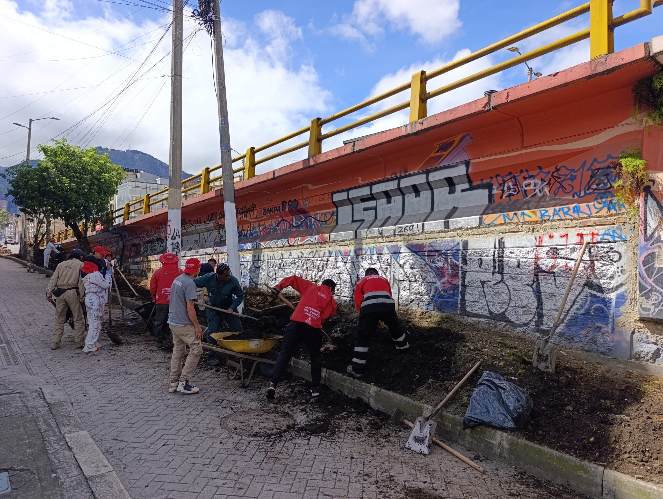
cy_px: 250
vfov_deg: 59.0
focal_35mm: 23
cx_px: 332
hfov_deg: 73.8
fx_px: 441
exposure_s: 1/541
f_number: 1.6
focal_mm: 6.14
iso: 50
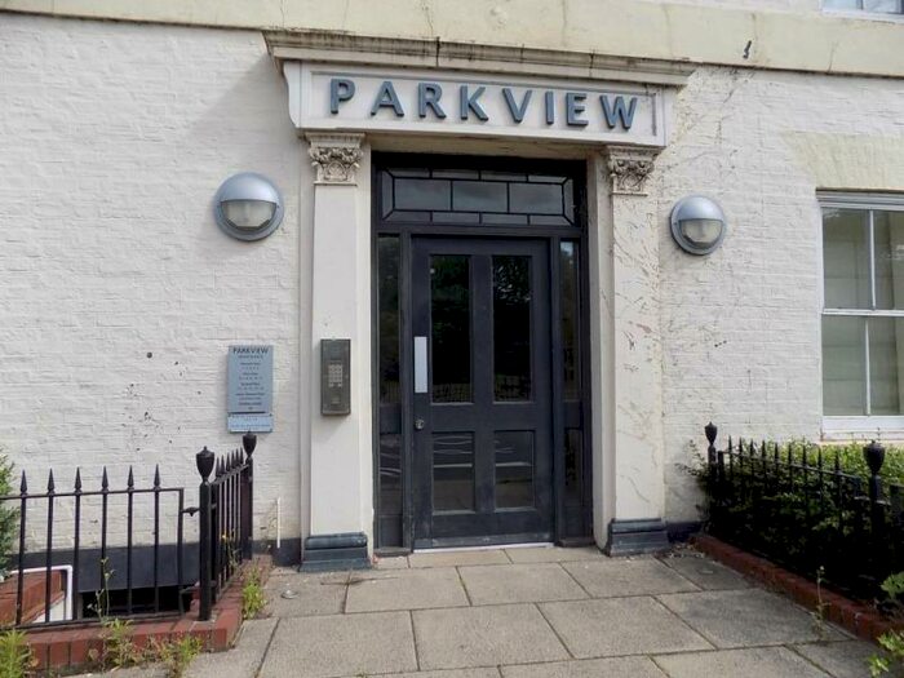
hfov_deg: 73.9
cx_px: 452
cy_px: 339
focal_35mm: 23
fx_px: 601
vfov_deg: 58.9
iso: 80
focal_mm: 4
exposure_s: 1/1000
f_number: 3.1
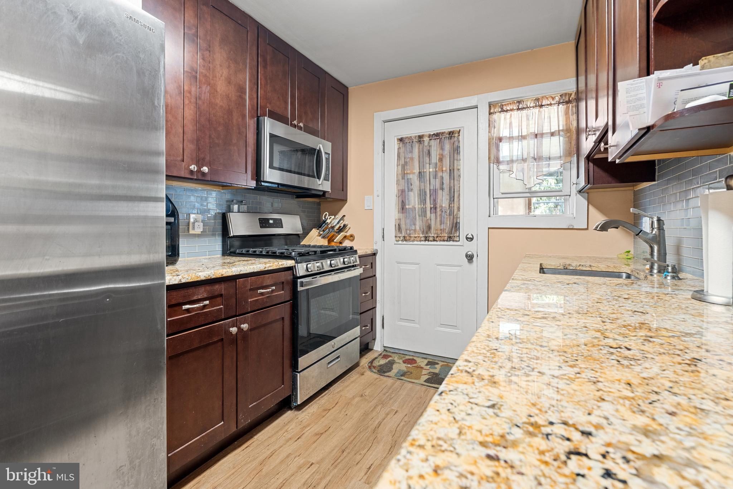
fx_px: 326
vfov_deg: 73.7
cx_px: 366
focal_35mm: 16
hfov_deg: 96.7
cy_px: 244
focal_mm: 16
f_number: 8
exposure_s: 1/1.25
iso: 400
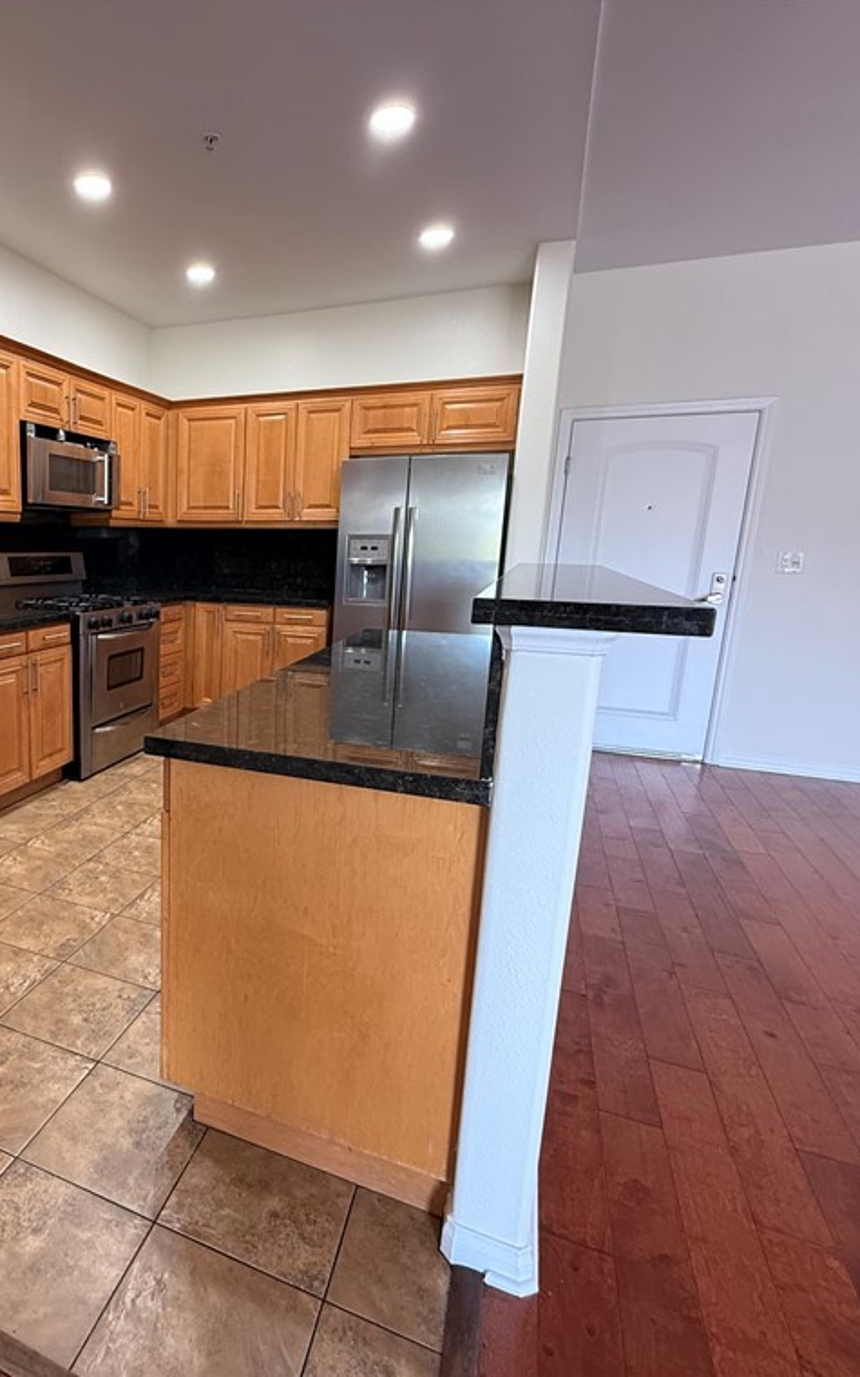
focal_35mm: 20
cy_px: 688
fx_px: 750
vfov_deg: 85.1
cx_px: 172
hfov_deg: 55.4
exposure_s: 1/60
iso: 250
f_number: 2.2
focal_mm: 2.22
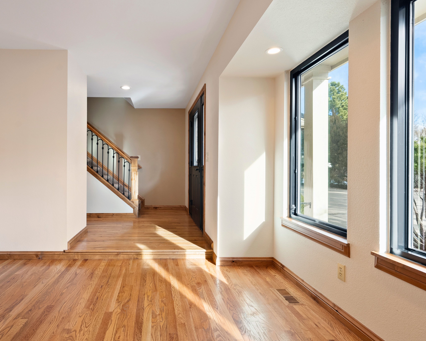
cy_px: 169
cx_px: 164
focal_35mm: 21
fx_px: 265
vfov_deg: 65.5
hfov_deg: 76.5
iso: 640
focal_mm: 18
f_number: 8
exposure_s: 1/8
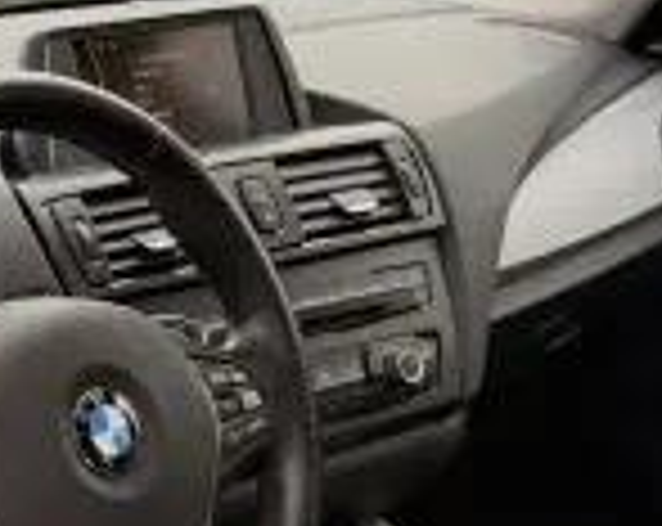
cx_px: 59
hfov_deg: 16.5
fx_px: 2249
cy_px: 328
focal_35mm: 115
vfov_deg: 13.4
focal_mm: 6.76
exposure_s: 1/496
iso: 64
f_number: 1.78
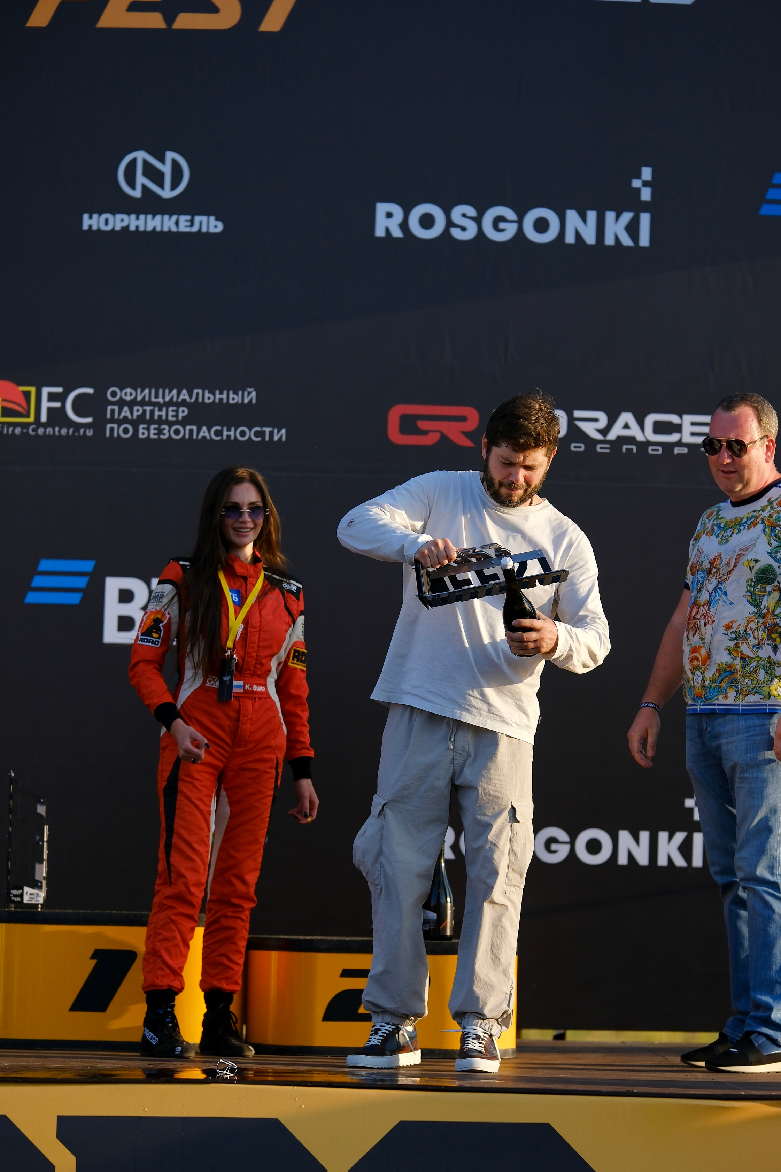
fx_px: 4198
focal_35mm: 129
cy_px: 635
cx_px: 444
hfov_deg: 10.6
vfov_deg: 15.9
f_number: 2
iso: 160
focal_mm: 75
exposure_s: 1/3000
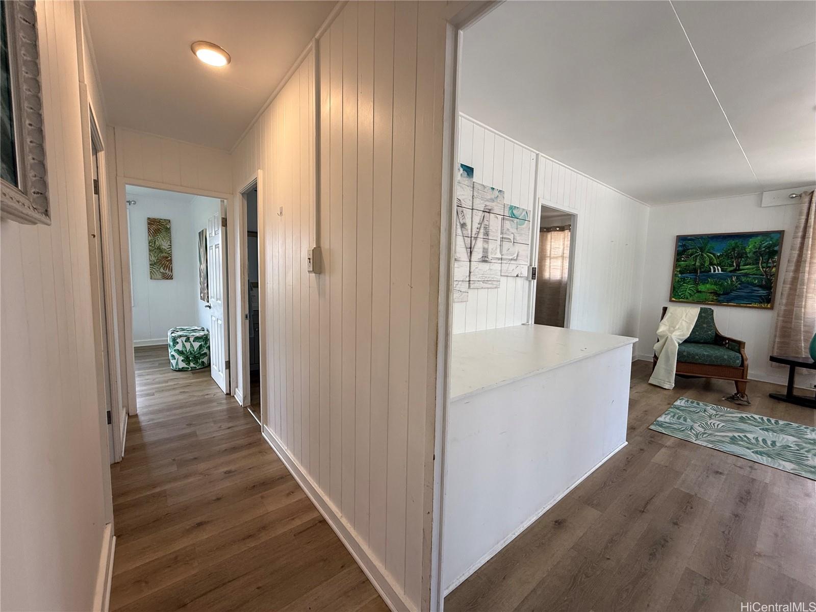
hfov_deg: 102.1
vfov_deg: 85.7
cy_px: 306
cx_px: 408
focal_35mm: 14
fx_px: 330
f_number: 2.2
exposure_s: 1/120
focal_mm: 2.22
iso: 125
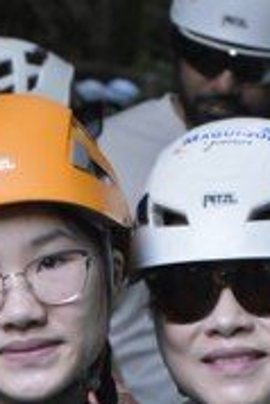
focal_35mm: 269
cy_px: 545
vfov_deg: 7.6
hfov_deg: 5.1
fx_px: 3020
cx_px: 18
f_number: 5.6
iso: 2500
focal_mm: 50
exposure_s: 1/200
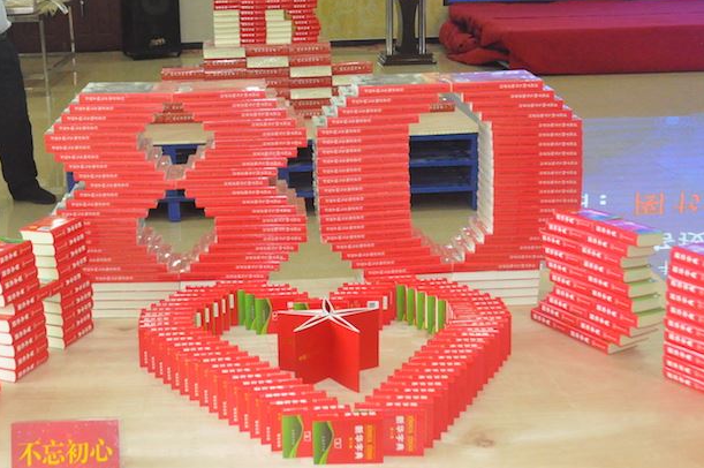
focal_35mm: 54
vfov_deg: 24.9
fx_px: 1055
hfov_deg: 36.7
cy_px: 149
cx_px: 259
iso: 3200
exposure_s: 1/160
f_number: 5.6
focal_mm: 22
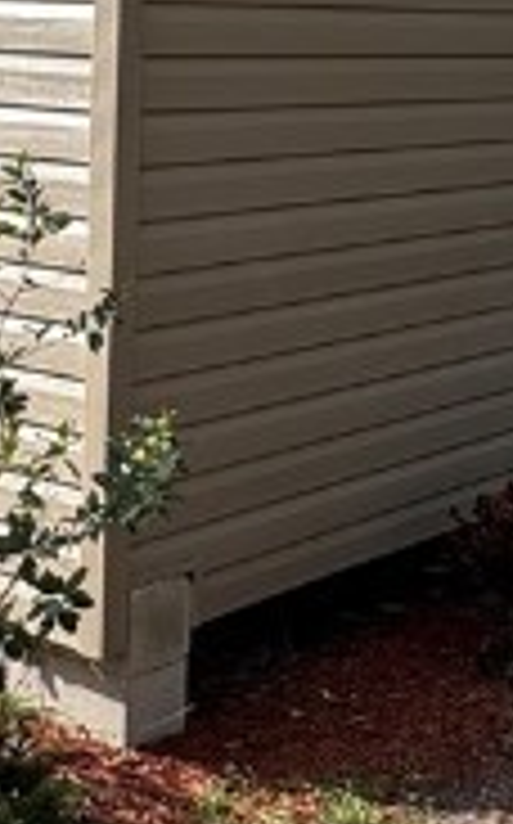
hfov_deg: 15.7
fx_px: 1861
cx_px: 333
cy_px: 176
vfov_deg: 24.6
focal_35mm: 83
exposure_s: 1/578
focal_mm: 2.22
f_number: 2.2
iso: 50
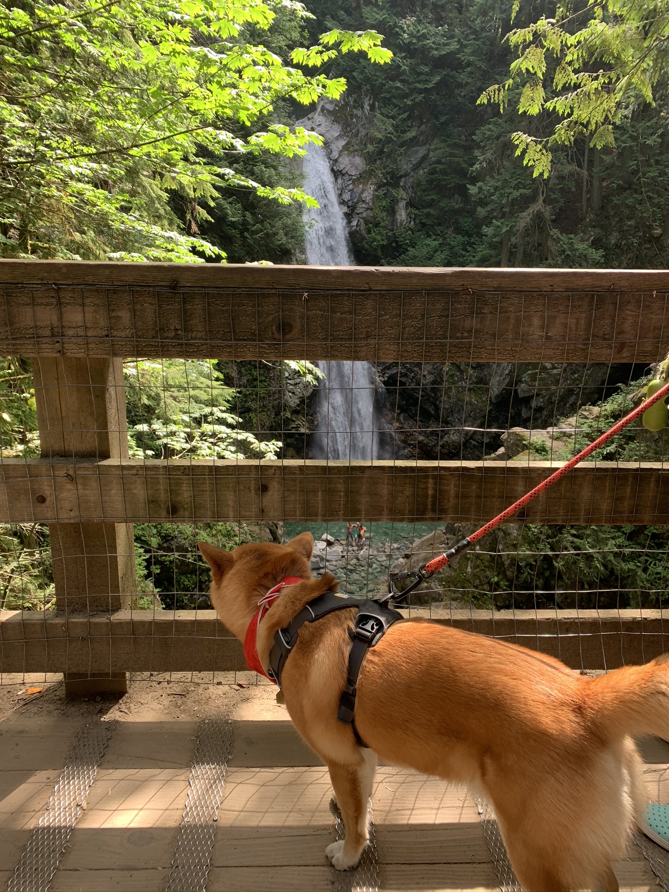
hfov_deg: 53.1
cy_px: 446
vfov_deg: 67.3
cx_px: 334
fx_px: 670
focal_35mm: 26
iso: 32
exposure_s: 1/121
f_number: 1.8
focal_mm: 4.25
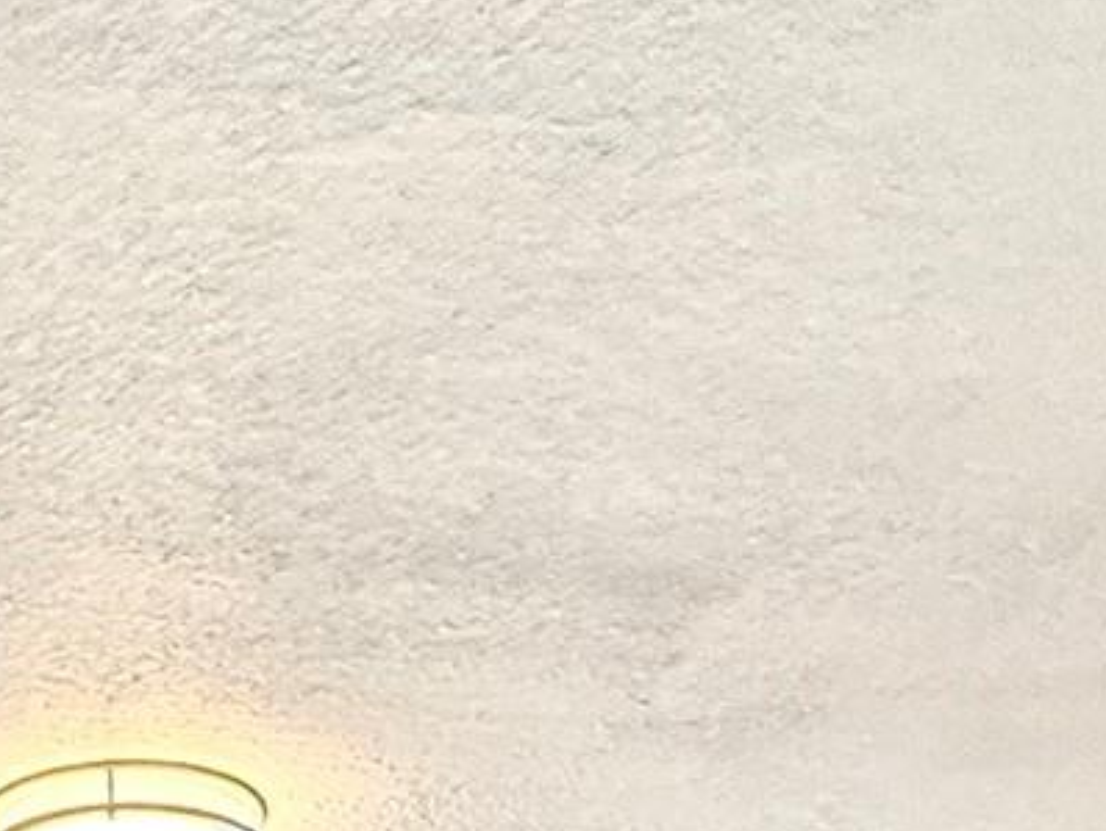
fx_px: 2302
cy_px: 1734
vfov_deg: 15.6
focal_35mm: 72
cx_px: 97
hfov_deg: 26.1
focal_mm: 2.22
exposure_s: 1/120
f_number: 2.2
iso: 250
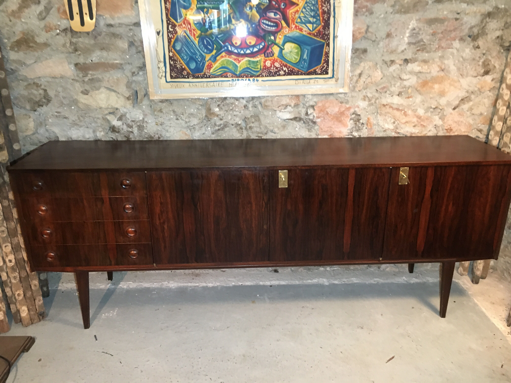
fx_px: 428
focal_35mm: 29
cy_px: 192
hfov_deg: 61.7
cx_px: 256
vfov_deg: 48.2
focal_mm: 4.15
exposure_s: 1/20
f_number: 2.2
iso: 200
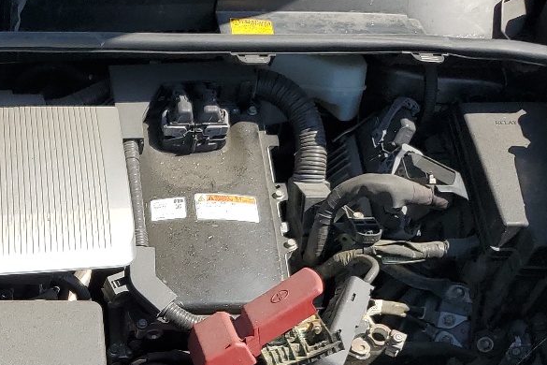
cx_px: -52
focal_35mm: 74
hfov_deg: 25.4
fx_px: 1124
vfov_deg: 17.5
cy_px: 446
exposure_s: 1/2500
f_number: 1.5
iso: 50
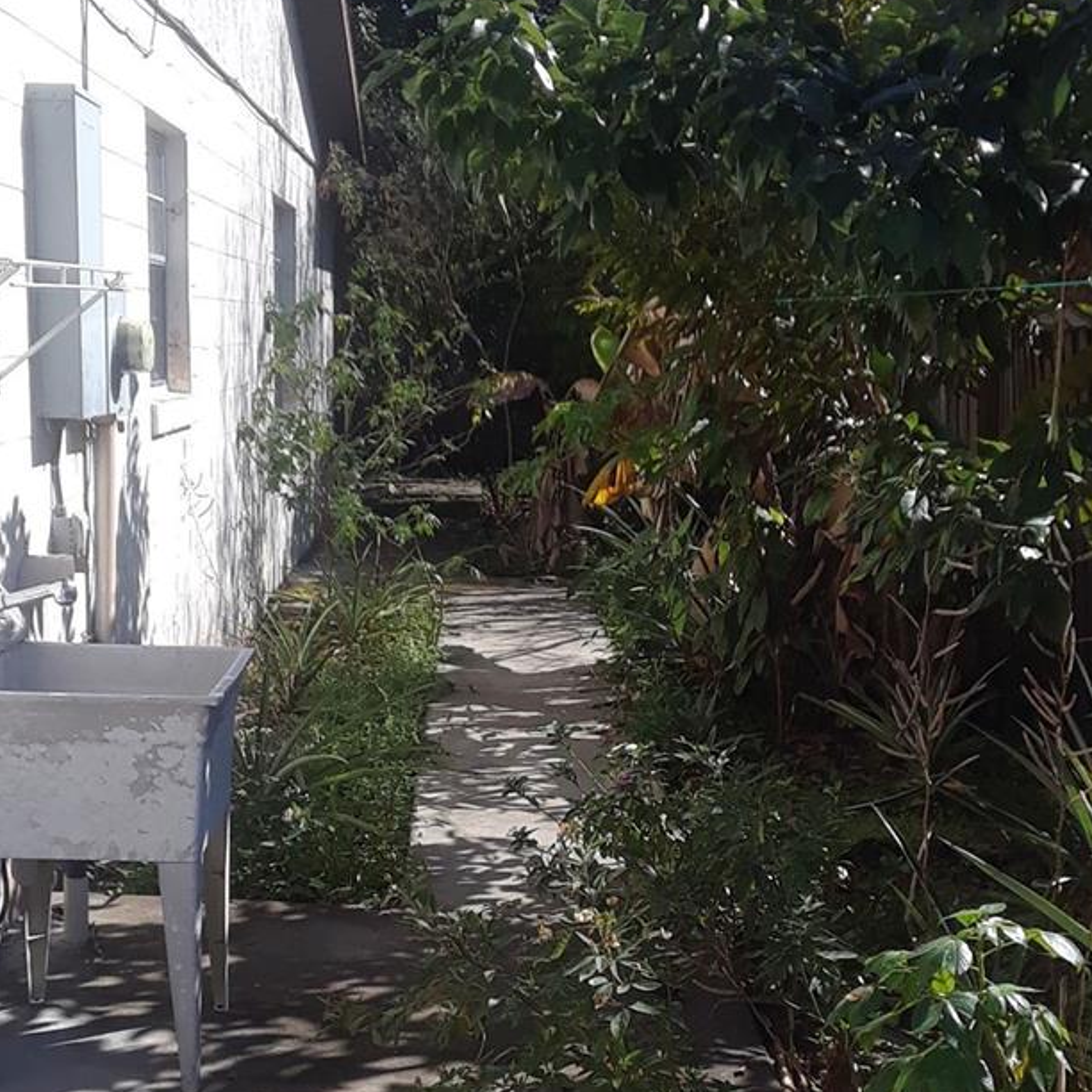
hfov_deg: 32.8
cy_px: 701
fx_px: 1856
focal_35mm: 52
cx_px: 484
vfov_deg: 32.6
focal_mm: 2.47
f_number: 1.9
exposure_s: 1/1280
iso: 40
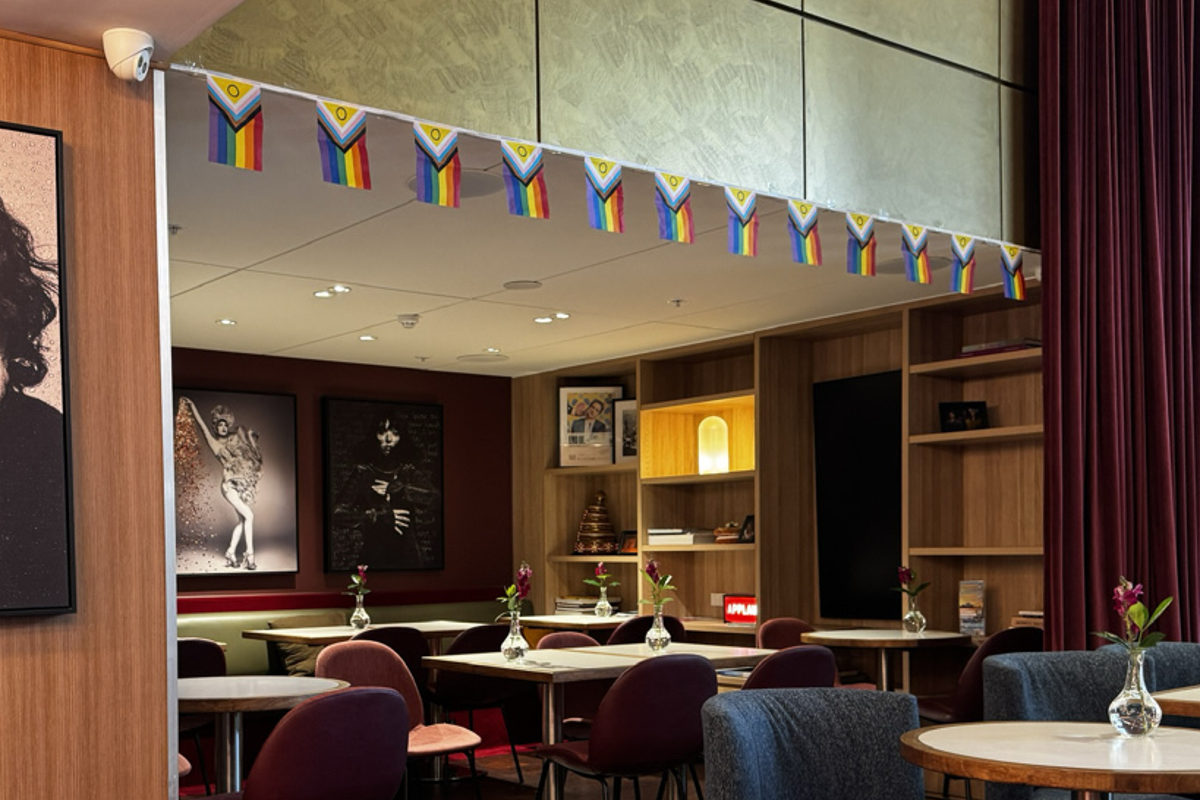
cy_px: 588
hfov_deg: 49.3
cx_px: 484
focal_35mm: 39
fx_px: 1300
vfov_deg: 33.6
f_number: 1.78
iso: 200
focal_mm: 6.76
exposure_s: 1/50
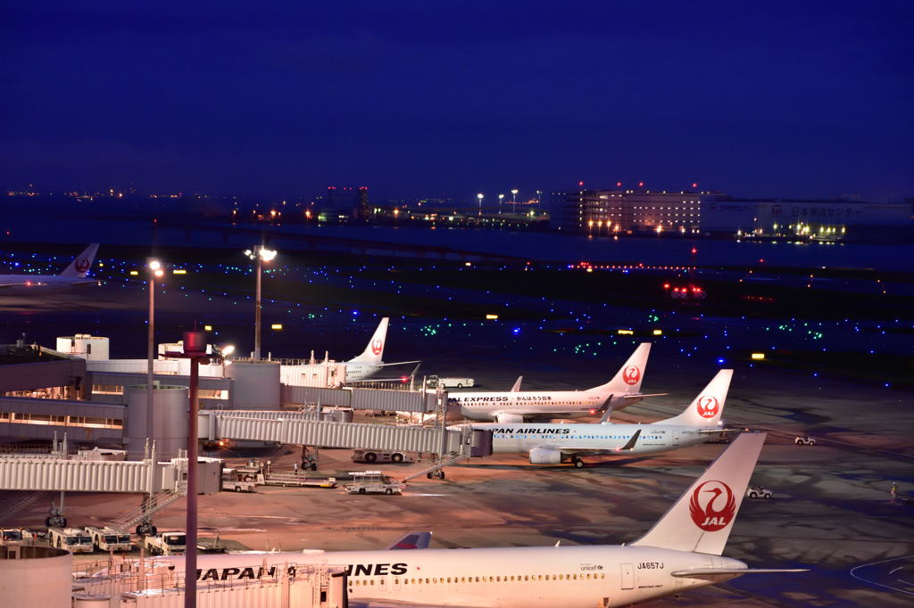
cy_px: 304
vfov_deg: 13.0
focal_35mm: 105
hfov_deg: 19.5
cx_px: 457
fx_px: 2665
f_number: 5
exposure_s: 1/10
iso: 1600
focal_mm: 70
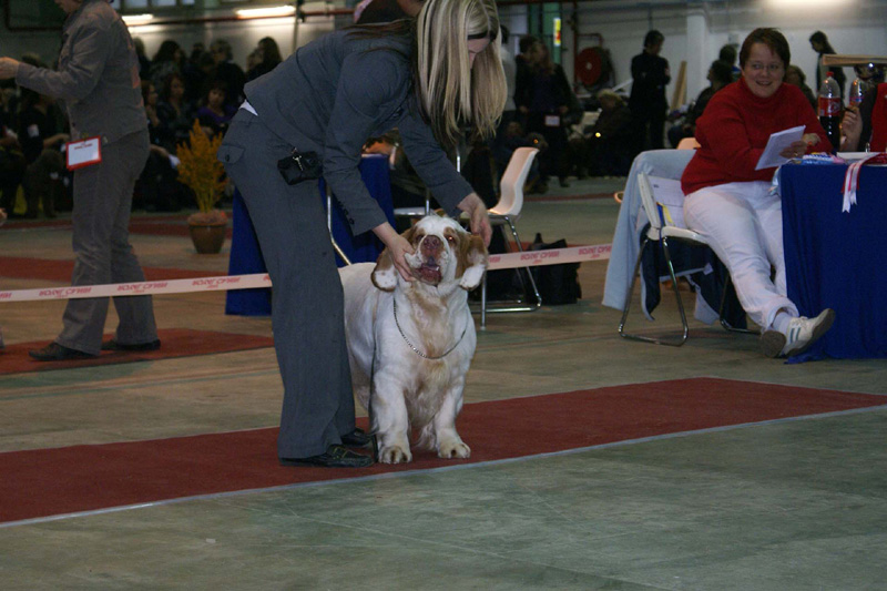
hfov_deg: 19.5
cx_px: 444
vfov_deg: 13.0
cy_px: 296
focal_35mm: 105
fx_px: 2586
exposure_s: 1/125
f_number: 5.6
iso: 400
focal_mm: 70
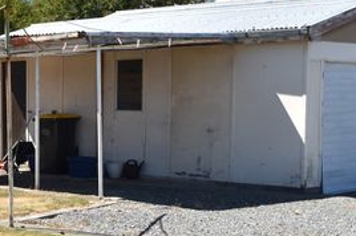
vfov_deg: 15.0
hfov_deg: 21.3
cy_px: 178
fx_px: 893
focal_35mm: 90
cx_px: -40
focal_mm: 21
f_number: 10
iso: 200
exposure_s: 1/400
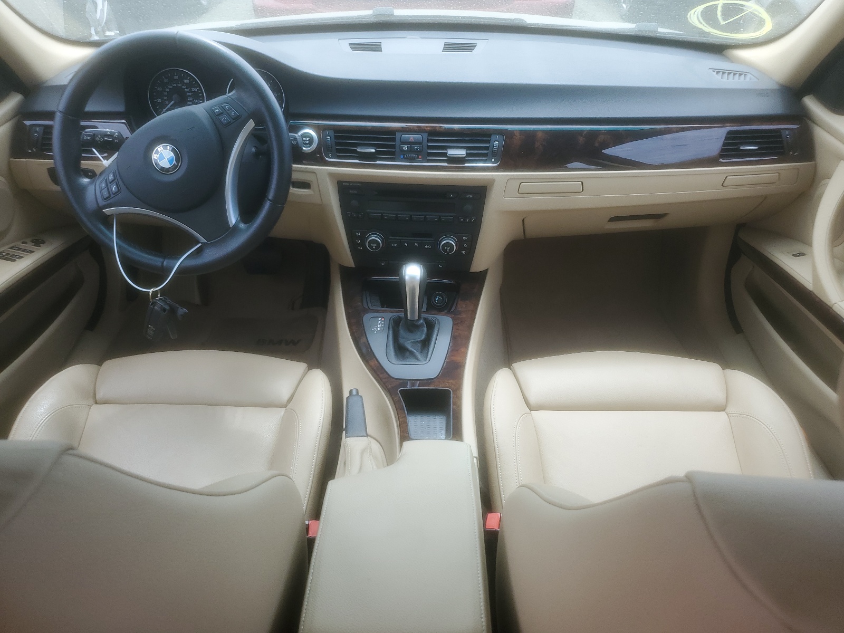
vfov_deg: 53.1
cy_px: 316
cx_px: 422
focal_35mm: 26
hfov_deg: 67.3
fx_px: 634
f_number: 1.5
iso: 50
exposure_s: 1/526
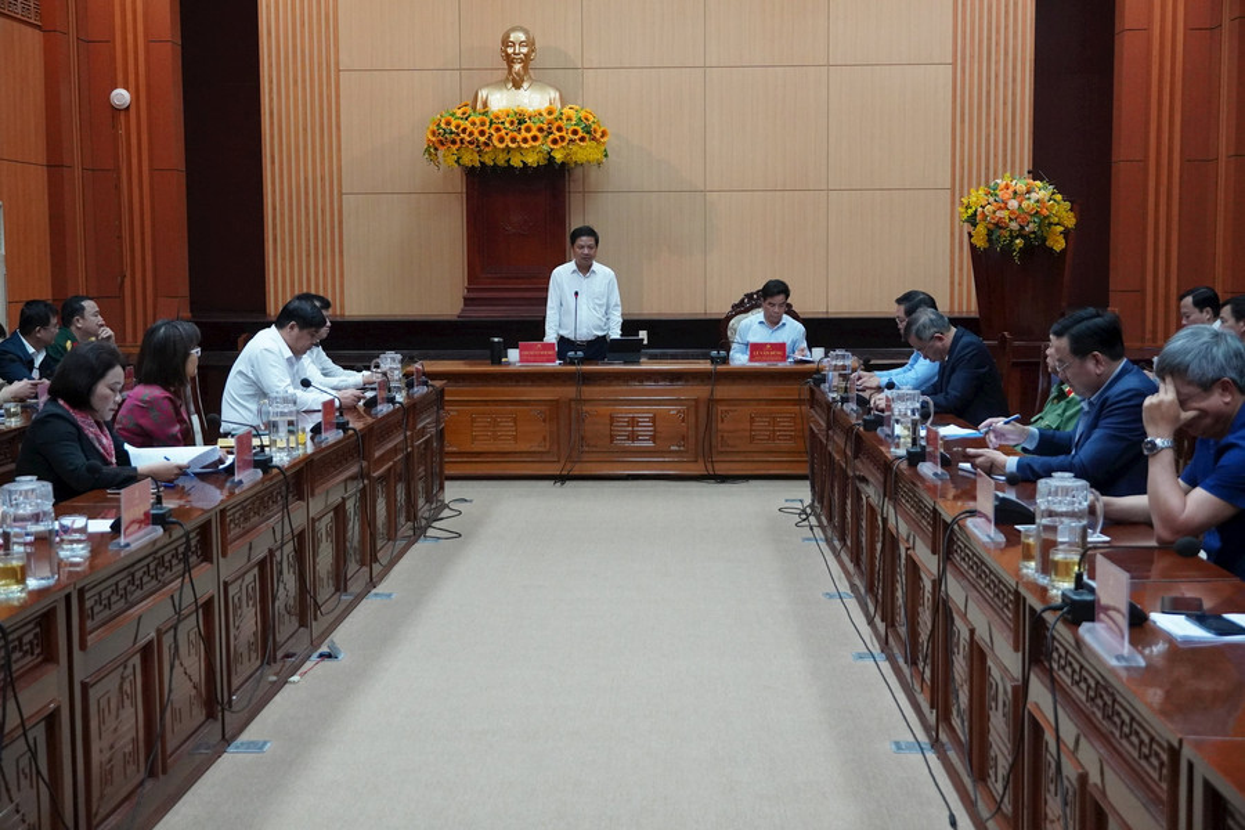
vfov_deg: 26.5
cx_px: 622
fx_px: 1764
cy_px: 415
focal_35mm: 51
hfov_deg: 38.9
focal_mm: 34
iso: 3200
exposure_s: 1/160
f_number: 4.5
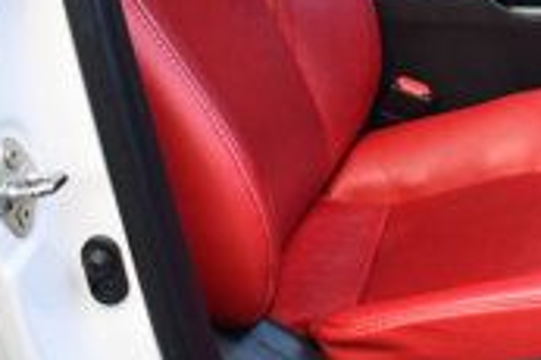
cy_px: -20
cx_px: 707
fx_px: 1501
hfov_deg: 18.9
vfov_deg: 13.4
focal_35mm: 100
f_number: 3.5
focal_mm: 18
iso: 560
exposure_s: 1/250
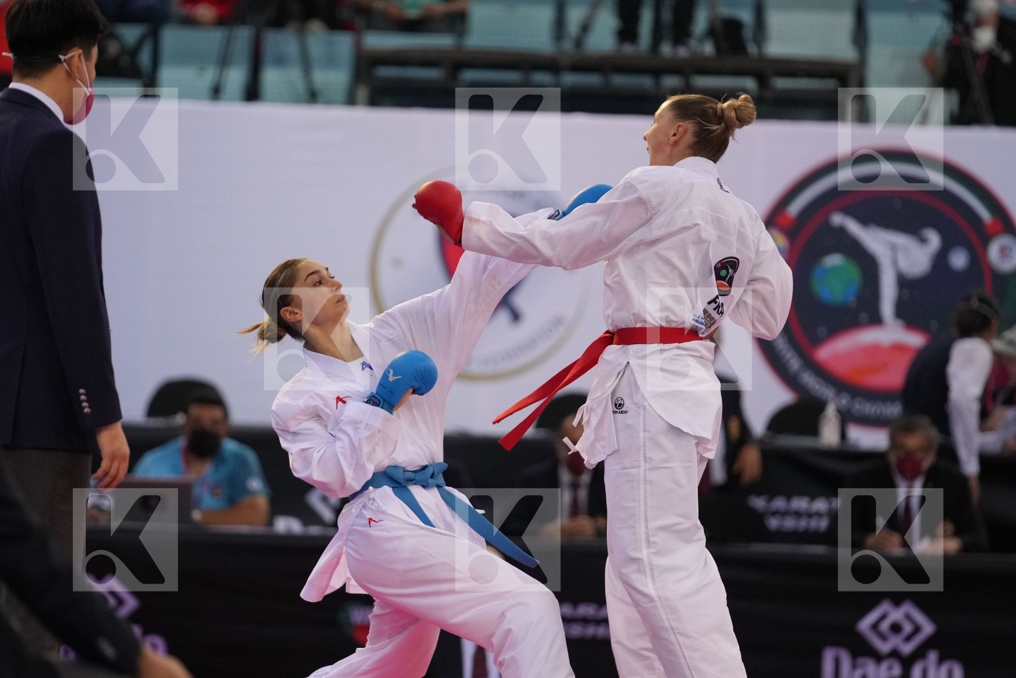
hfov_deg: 6.9
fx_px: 8466
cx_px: 508
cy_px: 339
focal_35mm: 300
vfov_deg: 4.6
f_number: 2.8
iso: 2000
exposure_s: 1/1000
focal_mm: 200
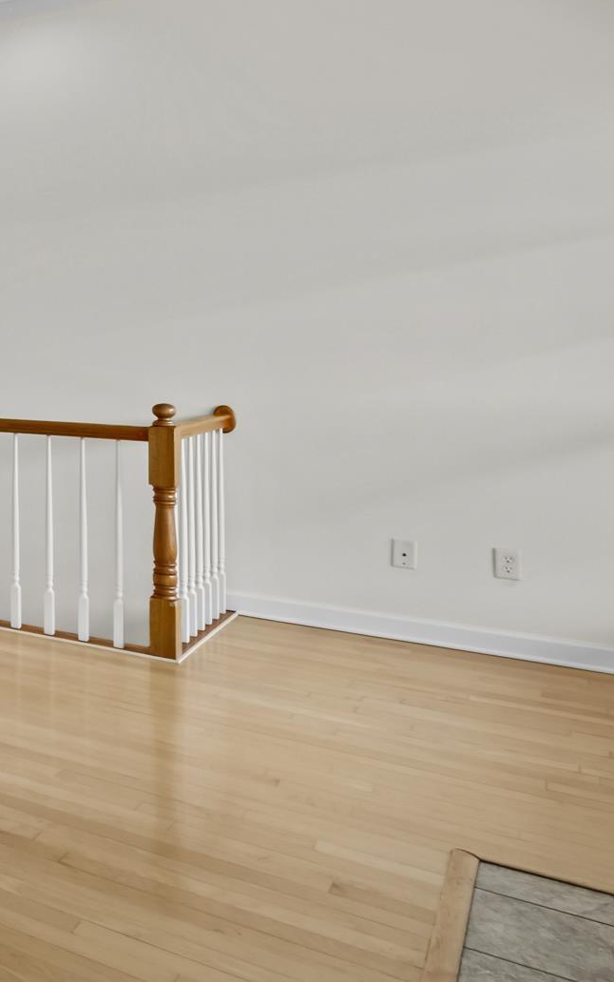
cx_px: -501
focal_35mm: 37
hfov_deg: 21.6
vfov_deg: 51.6
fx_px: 990
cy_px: 314
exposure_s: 1/2
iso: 200
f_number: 7.1
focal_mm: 10
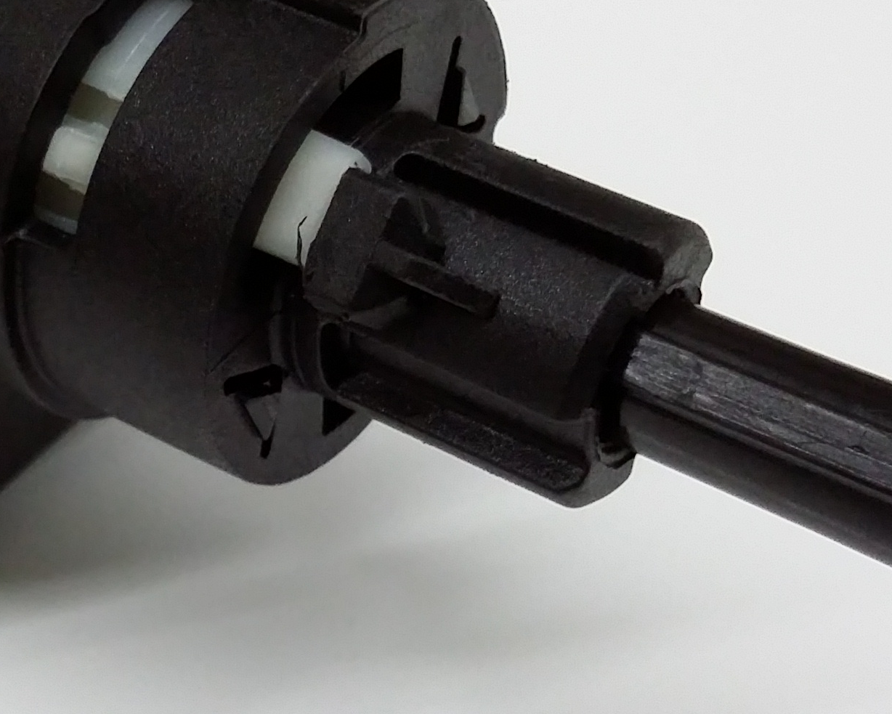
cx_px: 200
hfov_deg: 22.7
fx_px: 2192
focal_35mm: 83
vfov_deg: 18.5
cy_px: 394
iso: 160
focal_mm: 3.4
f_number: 2.4
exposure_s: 1/20
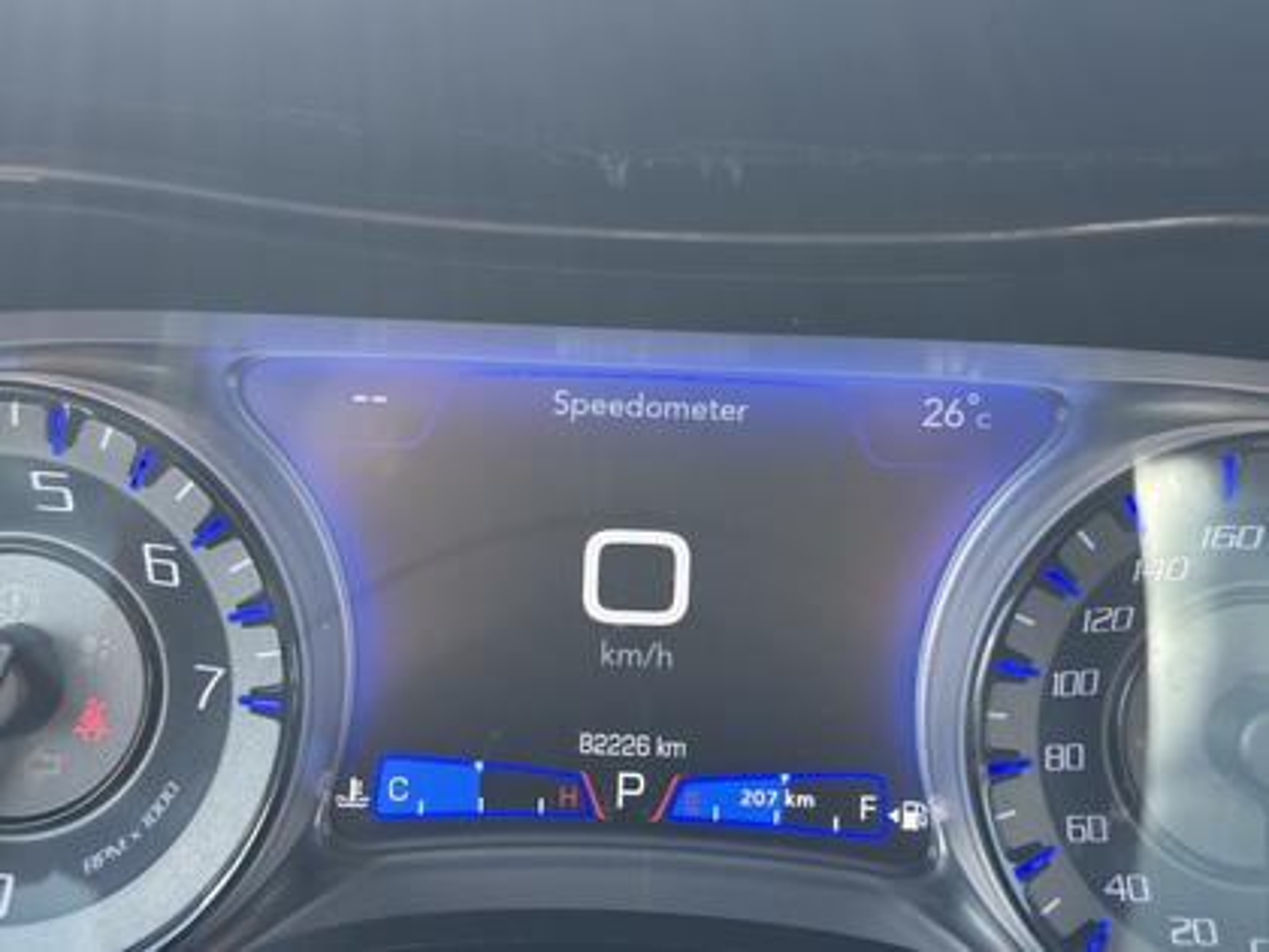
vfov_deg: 30.3
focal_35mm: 48
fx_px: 1760
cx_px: 634
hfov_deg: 39.7
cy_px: 476
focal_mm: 6.86
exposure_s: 1/103
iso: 80
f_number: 1.78
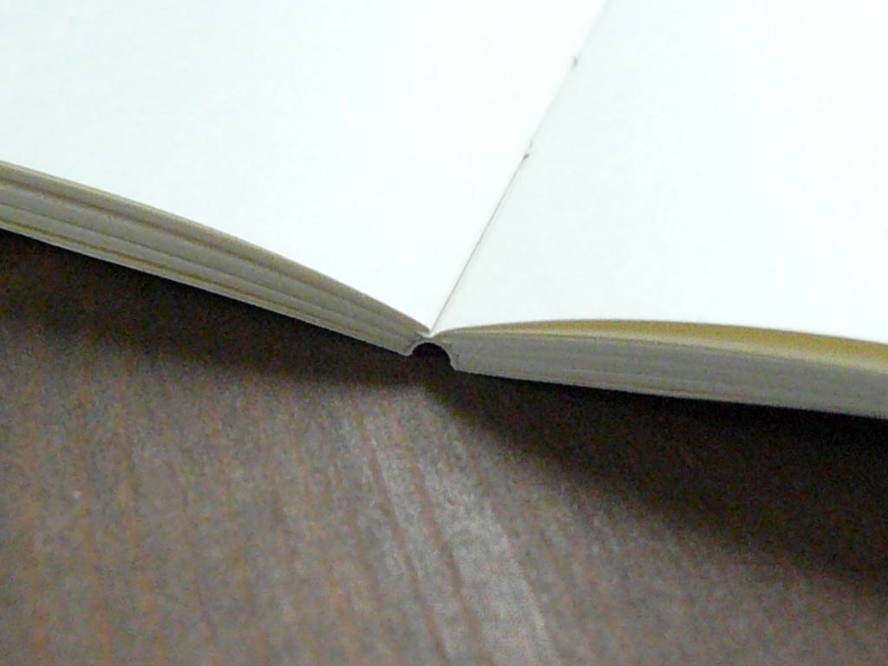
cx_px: 444
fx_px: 1231
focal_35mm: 48
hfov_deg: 39.7
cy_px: 333
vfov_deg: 30.3
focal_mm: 7.8
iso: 3200
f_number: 4.2
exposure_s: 1/1000
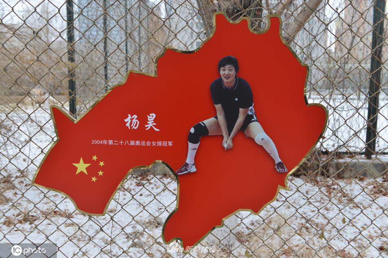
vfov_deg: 41.1
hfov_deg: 58.7
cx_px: 194
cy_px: 129
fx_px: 345
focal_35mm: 32
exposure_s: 1/30
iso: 200
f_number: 4
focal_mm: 32
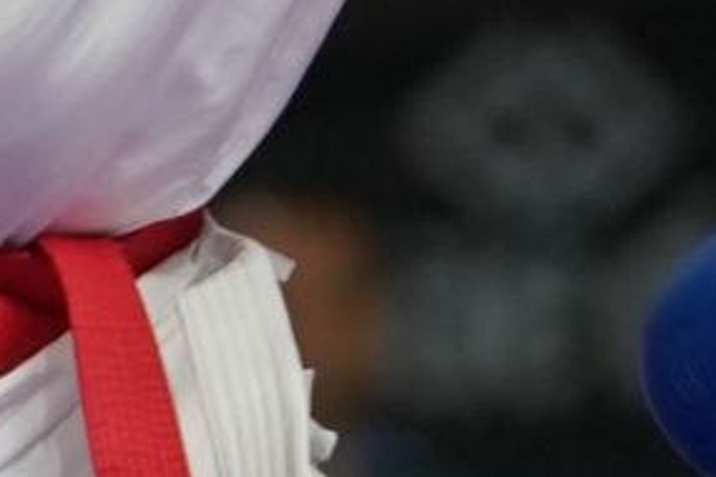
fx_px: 31422
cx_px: -525
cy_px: -565
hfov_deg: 1.3
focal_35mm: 1580
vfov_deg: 0.9
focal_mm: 167
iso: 1250
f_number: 2.8
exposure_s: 1/1000
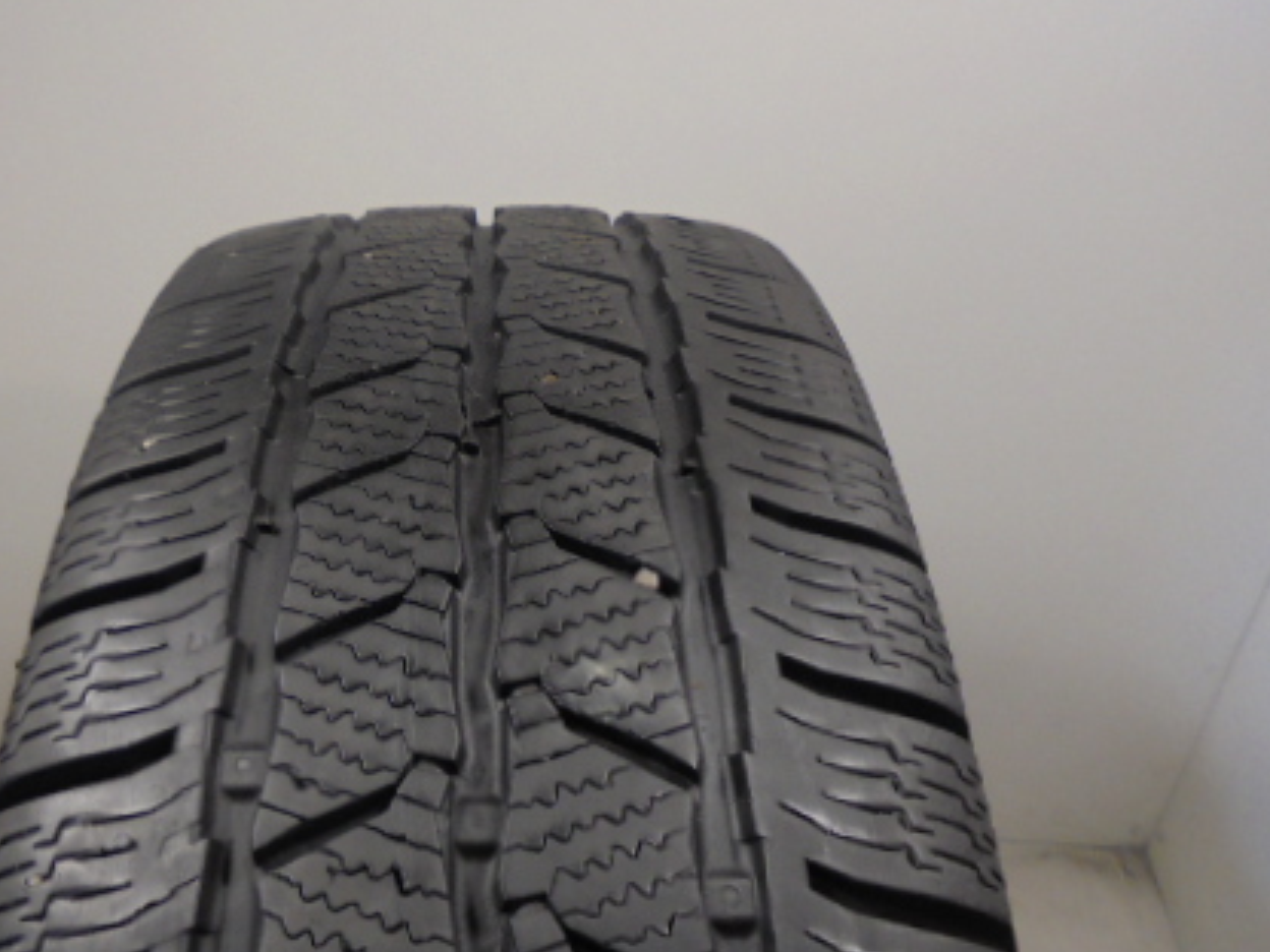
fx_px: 1468
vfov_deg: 35.7
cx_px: 412
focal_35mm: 40
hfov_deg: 46.0
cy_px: 345
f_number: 3.5
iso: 100
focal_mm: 4.6
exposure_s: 1/30
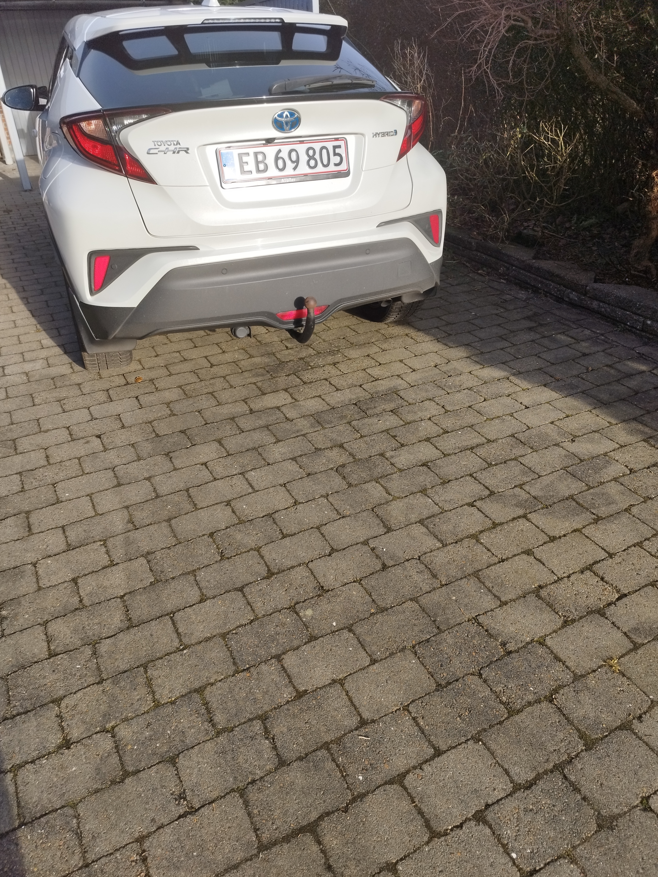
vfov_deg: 69.4
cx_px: 329
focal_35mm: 25
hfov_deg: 54.9
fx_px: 634
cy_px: 438
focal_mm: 5.95
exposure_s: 1/810
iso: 50
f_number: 1.89
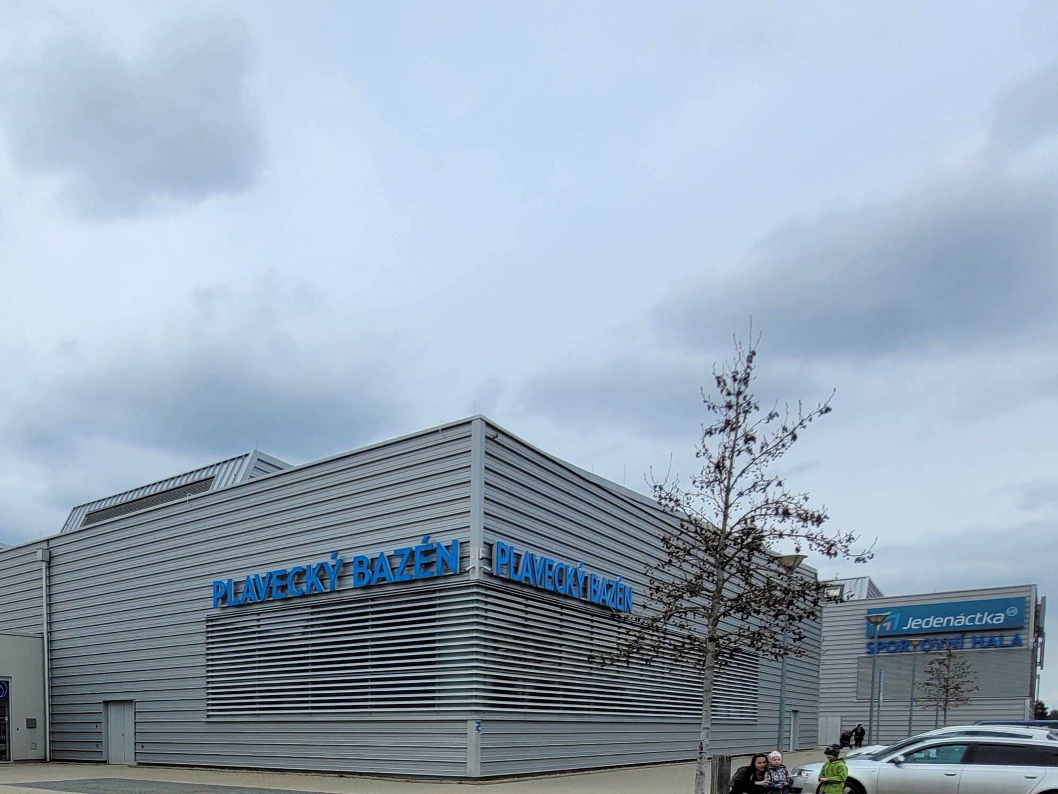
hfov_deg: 64.1
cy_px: 791
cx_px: 293
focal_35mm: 26
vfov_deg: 45.1
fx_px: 795
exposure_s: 1/779
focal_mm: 1.74
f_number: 2.2
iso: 40
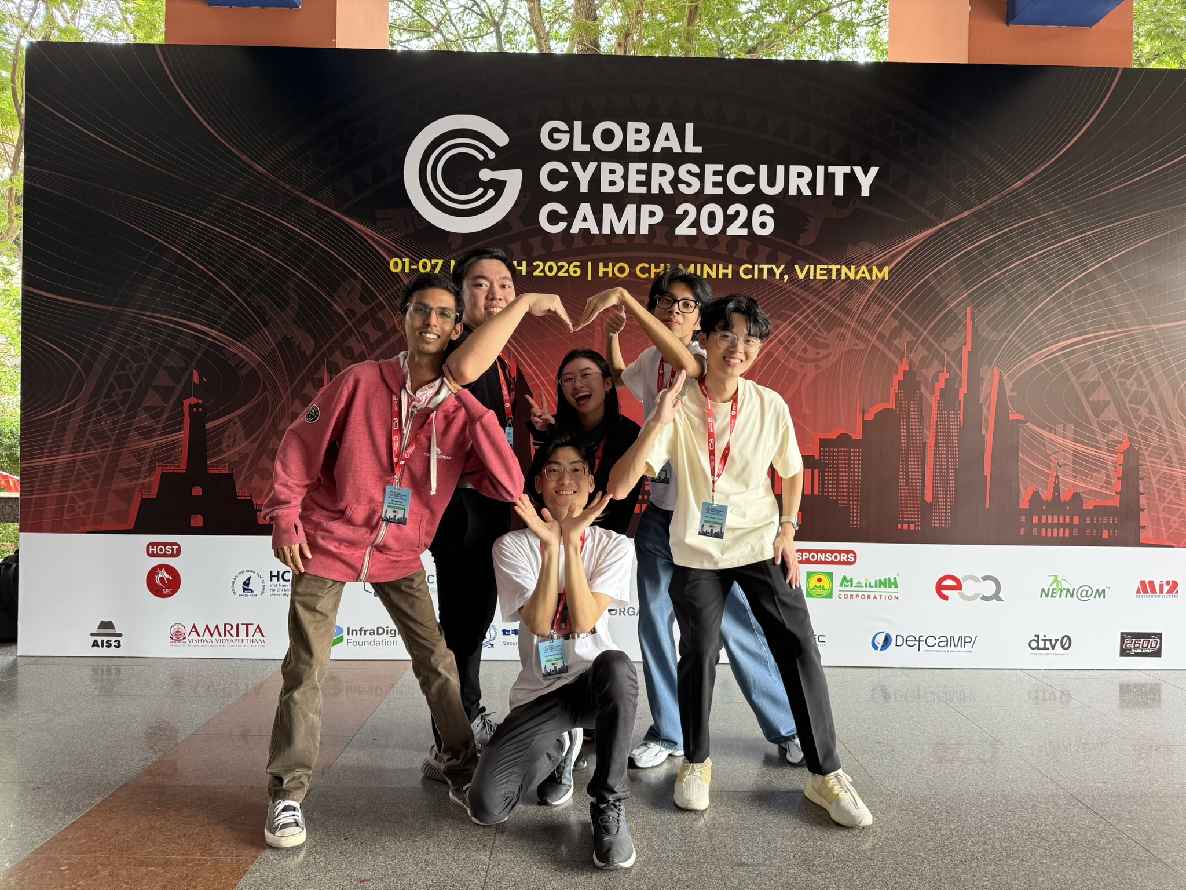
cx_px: 593
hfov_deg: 71.6
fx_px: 822
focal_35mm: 24
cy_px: 445
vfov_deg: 56.8
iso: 200
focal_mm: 6.76
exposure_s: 1/69
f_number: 1.78
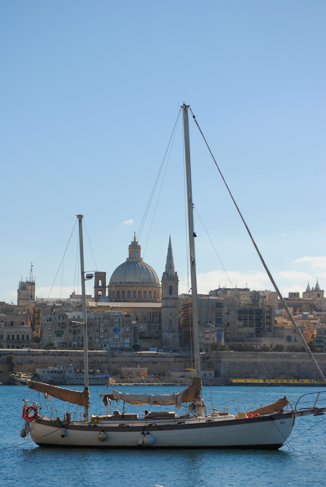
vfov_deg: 18.2
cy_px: 244
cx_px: 163
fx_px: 1523
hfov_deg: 12.2
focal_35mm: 112
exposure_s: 1/640
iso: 100
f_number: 6.3
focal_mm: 75
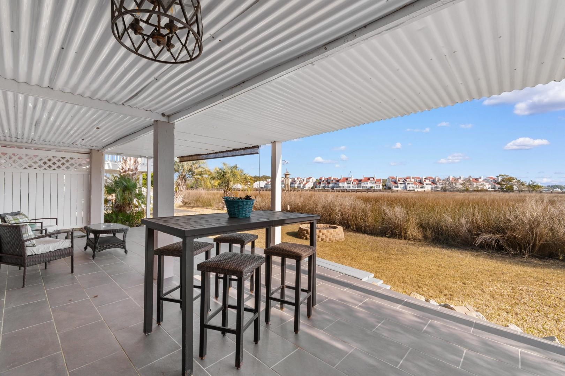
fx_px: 235
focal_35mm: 15
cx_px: 282
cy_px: 188
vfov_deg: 77.3
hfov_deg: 100.4
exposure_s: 1/160
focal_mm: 10
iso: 100
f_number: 6.3
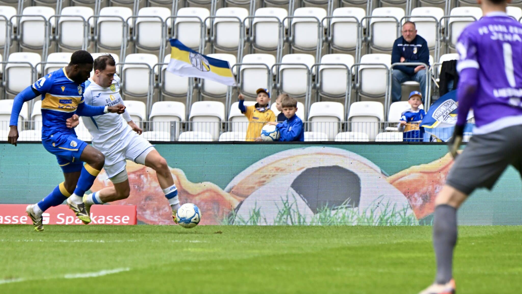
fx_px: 5080
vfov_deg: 3.3
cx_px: 261
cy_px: 127
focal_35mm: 367
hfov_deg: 5.9
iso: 1100
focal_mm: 350
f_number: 5.6
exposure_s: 1/1600
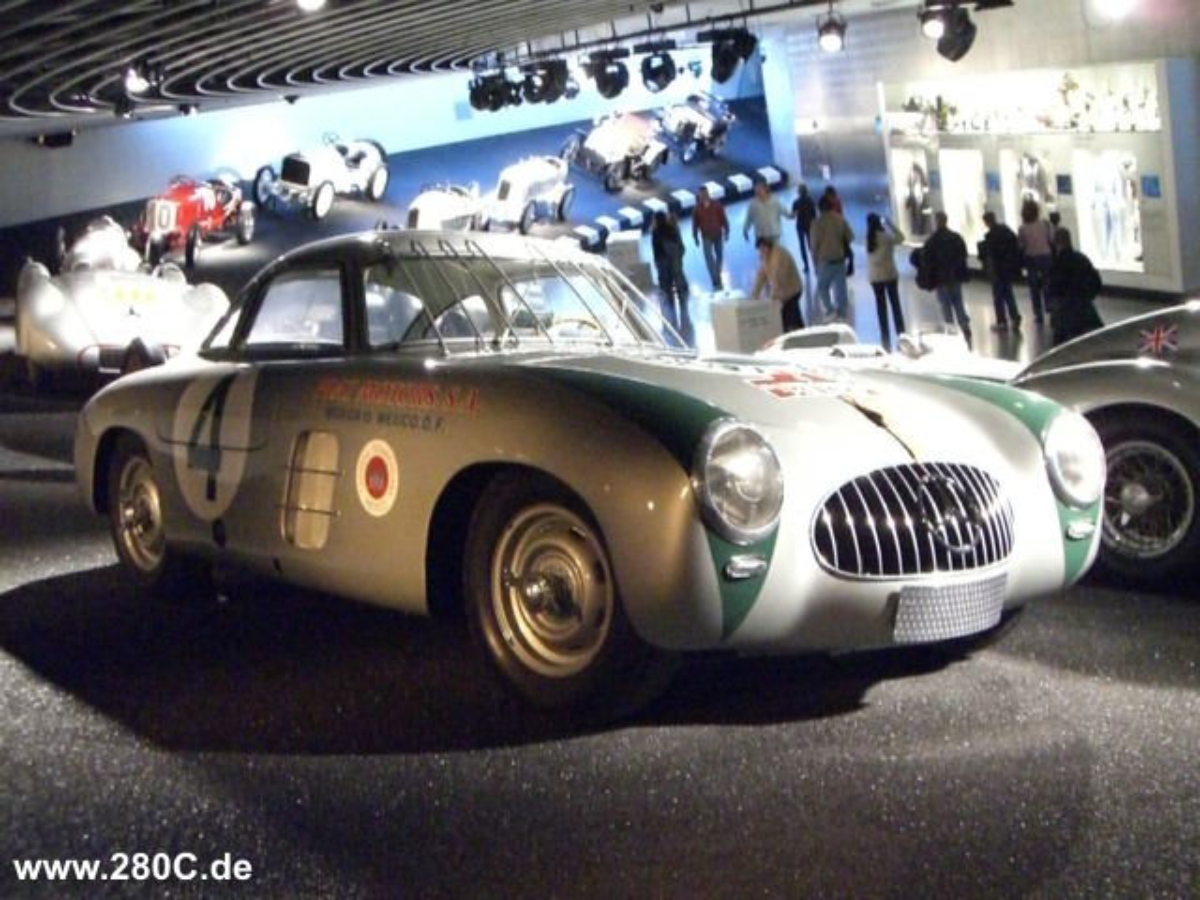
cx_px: 600
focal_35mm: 47
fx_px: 1629
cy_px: 450
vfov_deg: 30.9
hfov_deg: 40.4
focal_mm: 7.6
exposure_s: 1/50
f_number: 3
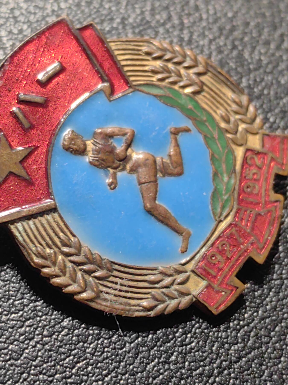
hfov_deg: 19.1
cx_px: 144
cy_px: 192
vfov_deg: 25.3
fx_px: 854
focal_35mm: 77
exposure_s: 1/50
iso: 125
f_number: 2
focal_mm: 5.75
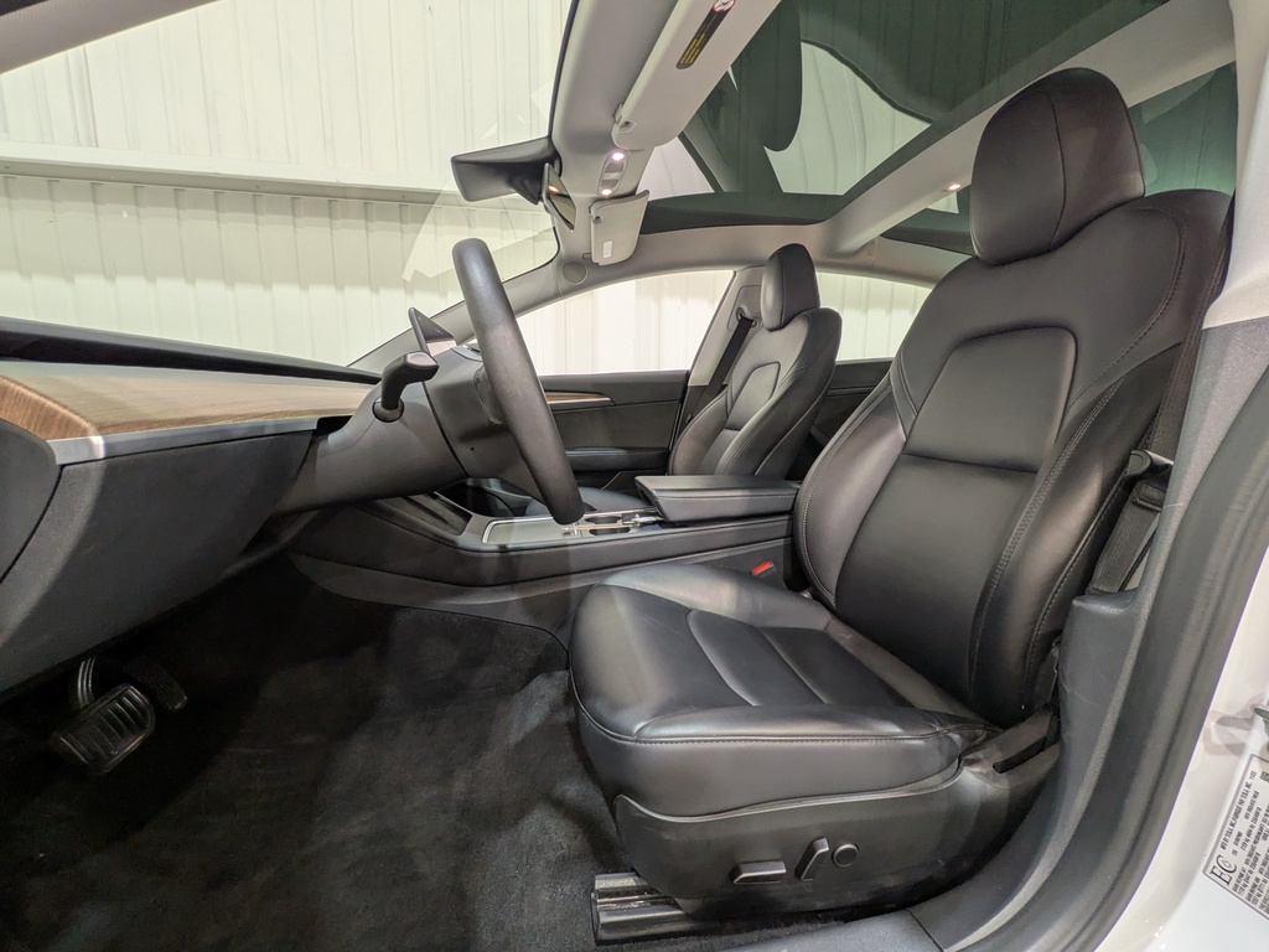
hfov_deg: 102.1
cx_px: 634
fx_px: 513
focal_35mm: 14
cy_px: 476
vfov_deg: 85.7
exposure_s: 1/24
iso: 55
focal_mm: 1.83
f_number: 2.2
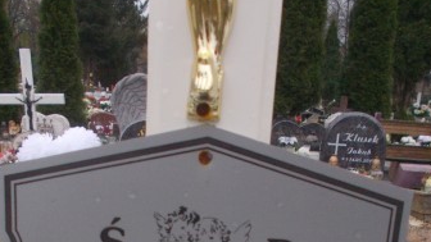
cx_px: 204
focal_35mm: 54
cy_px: 293
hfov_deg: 38.5
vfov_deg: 20.7
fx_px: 617
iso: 320
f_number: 3.2
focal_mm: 4.6
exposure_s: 1/250
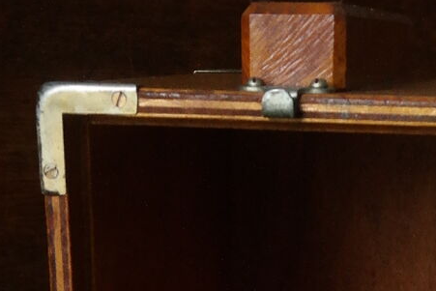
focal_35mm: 115
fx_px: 1393
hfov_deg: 17.7
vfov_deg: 10.4
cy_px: 693
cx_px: 304
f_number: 5.6
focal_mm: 20
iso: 1600
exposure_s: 1/30
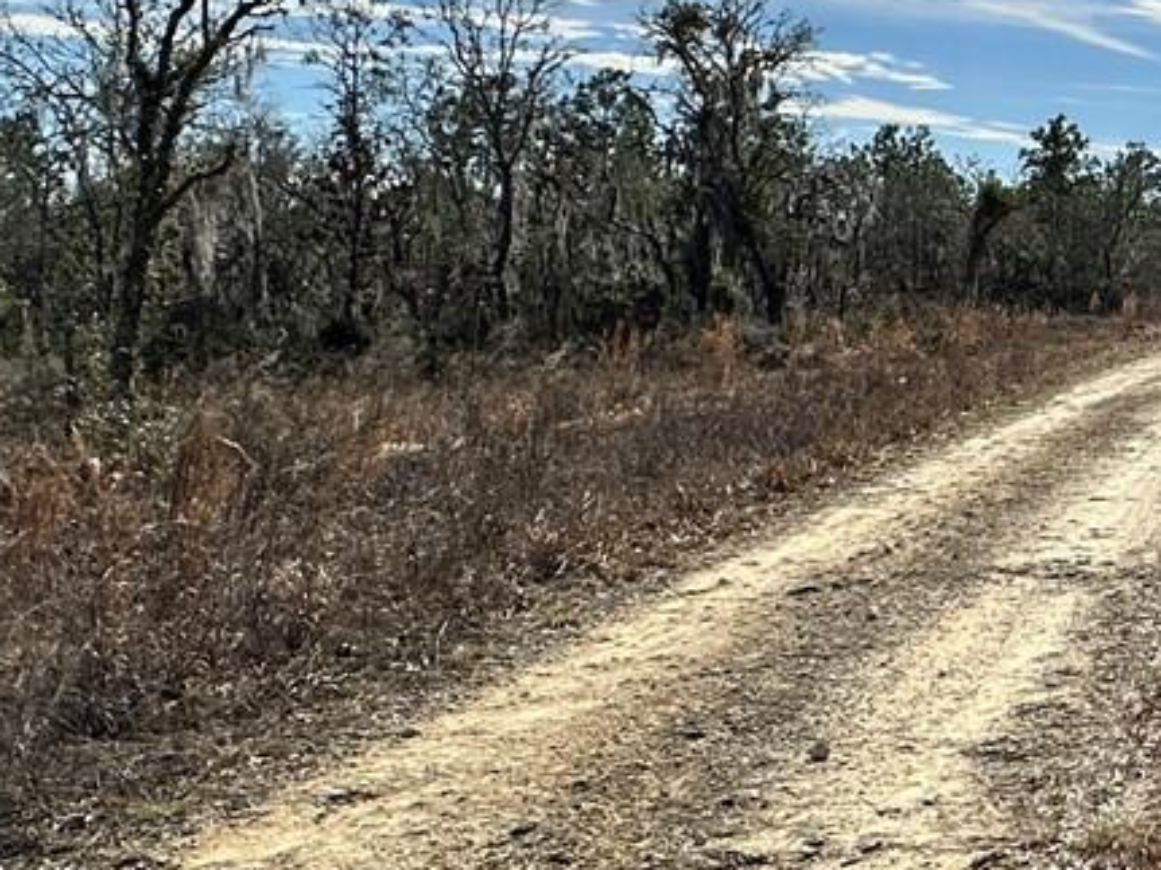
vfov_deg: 27.8
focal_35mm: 52
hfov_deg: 28.9
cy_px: 286
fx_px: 1744
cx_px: 1562
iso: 50
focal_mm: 2.22
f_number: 2.2
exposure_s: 1/5291
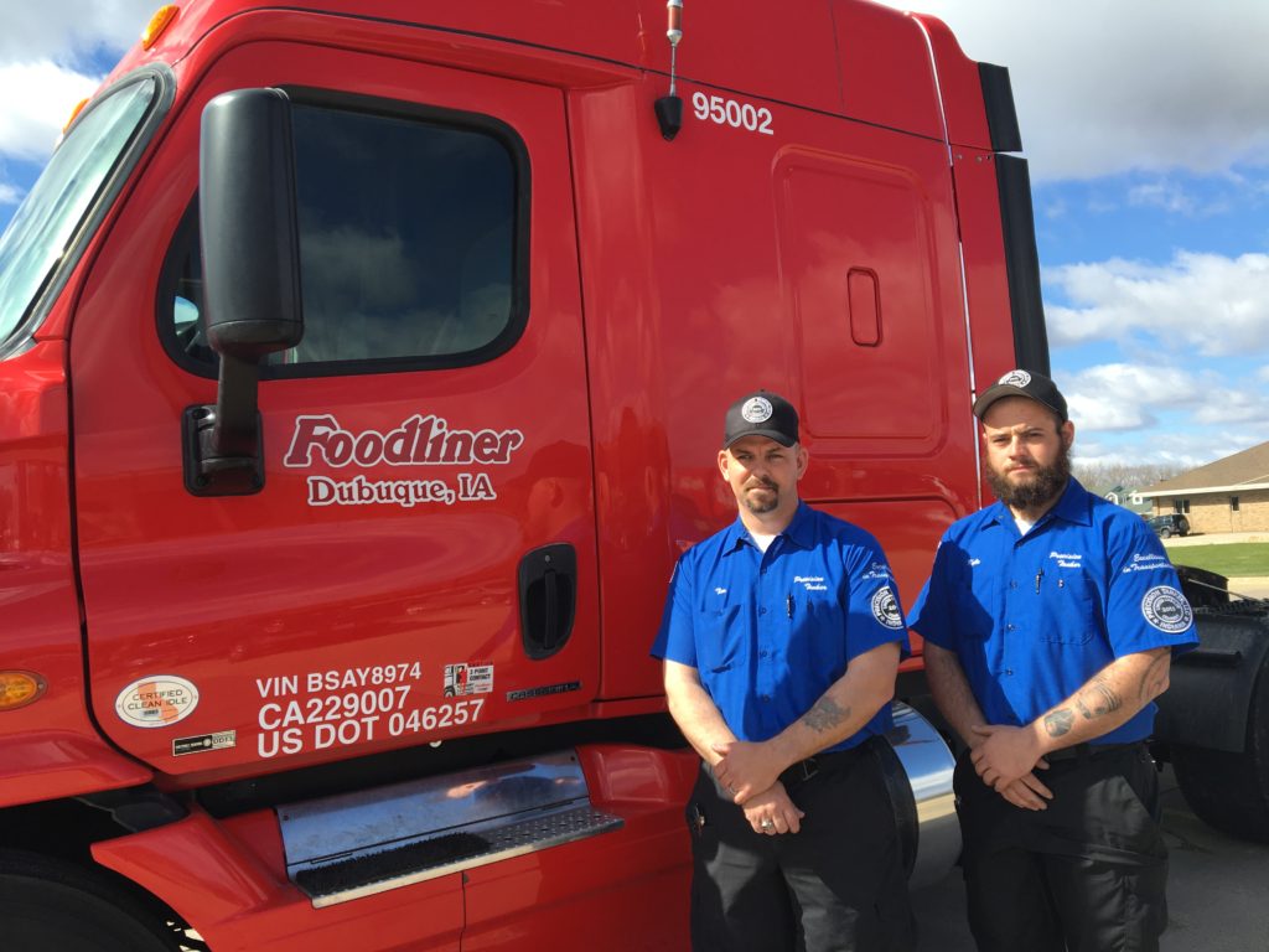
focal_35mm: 29
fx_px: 1063
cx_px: 634
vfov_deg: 48.2
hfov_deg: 61.7
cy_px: 476
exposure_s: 1/818
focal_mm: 4.15
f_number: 2.2
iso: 25
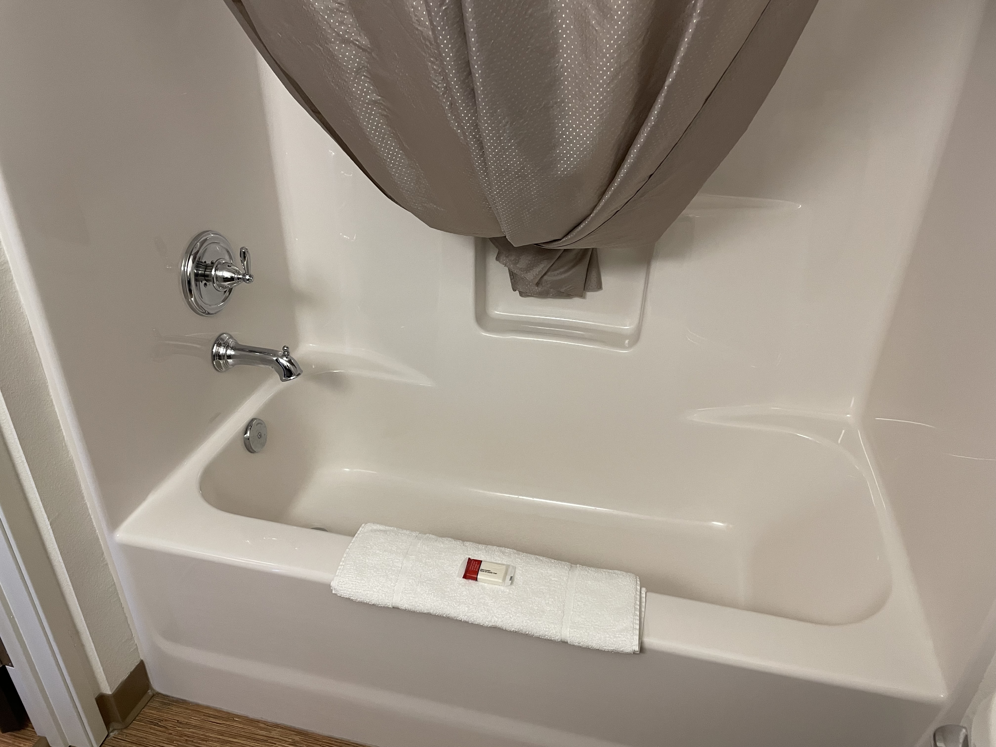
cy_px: 374
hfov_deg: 67.3
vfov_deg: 53.1
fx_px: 748
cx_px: 498
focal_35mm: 26
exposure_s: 1/60
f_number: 1.6
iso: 200
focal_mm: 4.2
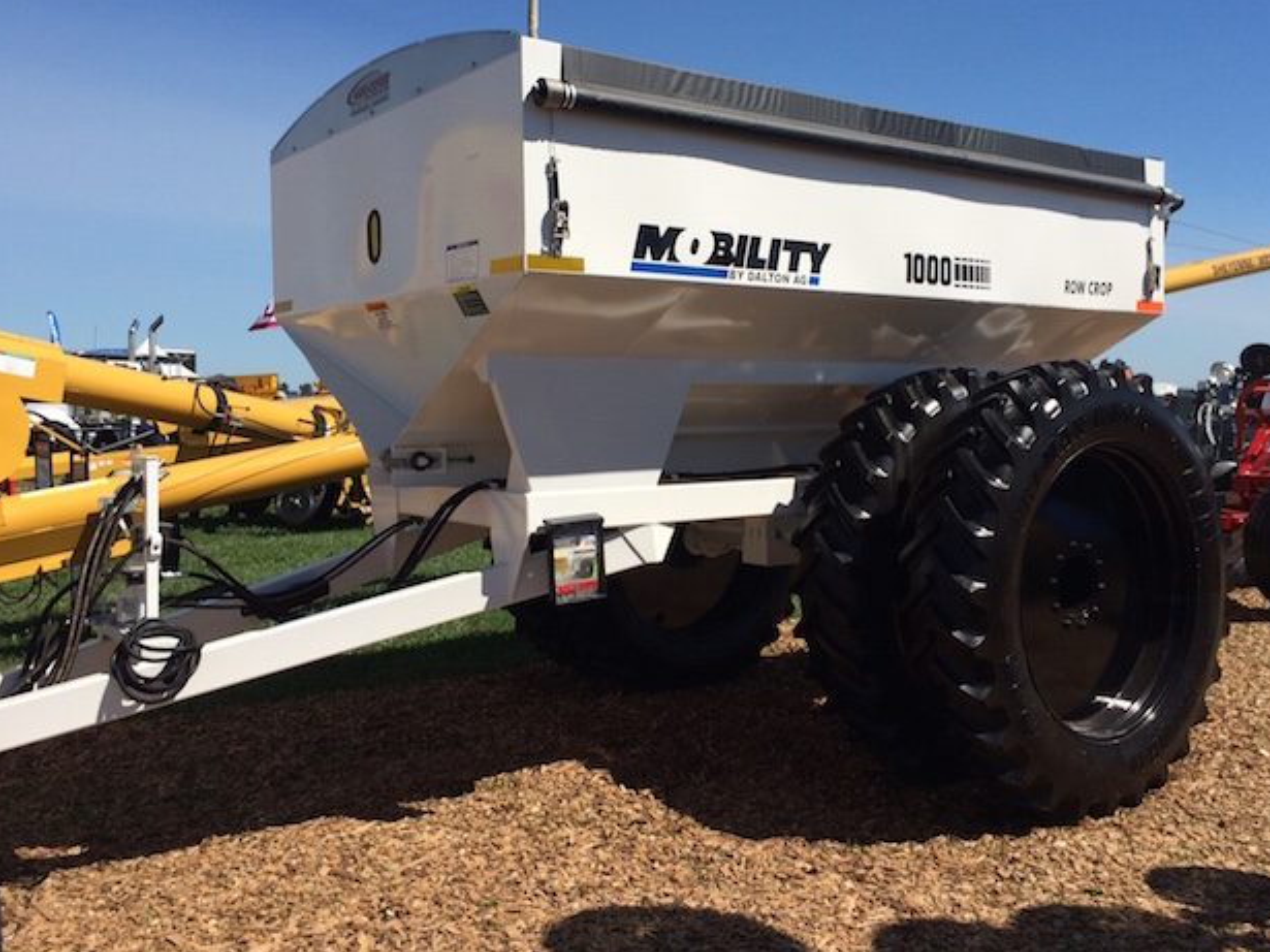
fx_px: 1210
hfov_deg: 55.3
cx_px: 669
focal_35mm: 33
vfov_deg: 42.9
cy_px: 422
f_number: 2.2
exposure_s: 1/3425
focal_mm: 4.15
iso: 32
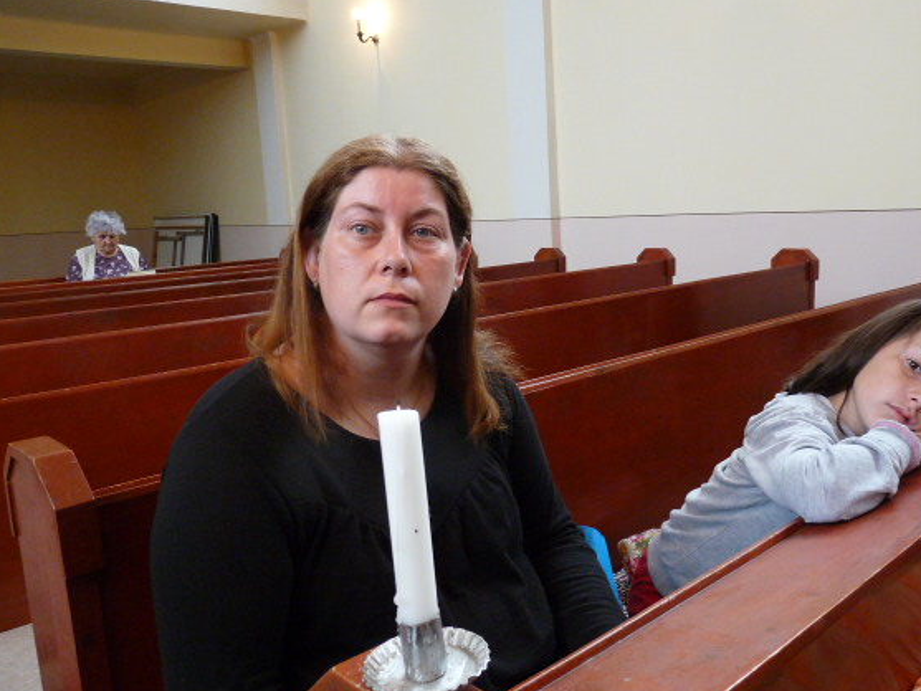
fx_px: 825
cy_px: 350
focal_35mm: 31
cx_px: 526
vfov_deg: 45.5
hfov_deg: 58.1
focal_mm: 4.8
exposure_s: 1/30
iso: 400
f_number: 2.8
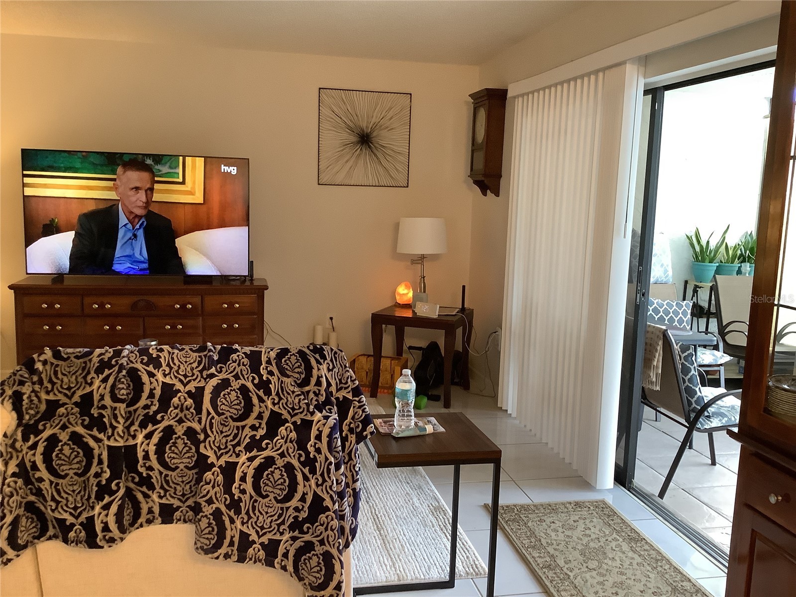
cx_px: 398
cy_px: 298
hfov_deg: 58.4
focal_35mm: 31
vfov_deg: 45.4
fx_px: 713
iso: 320
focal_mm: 3.3
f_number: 2.4
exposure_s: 1/40
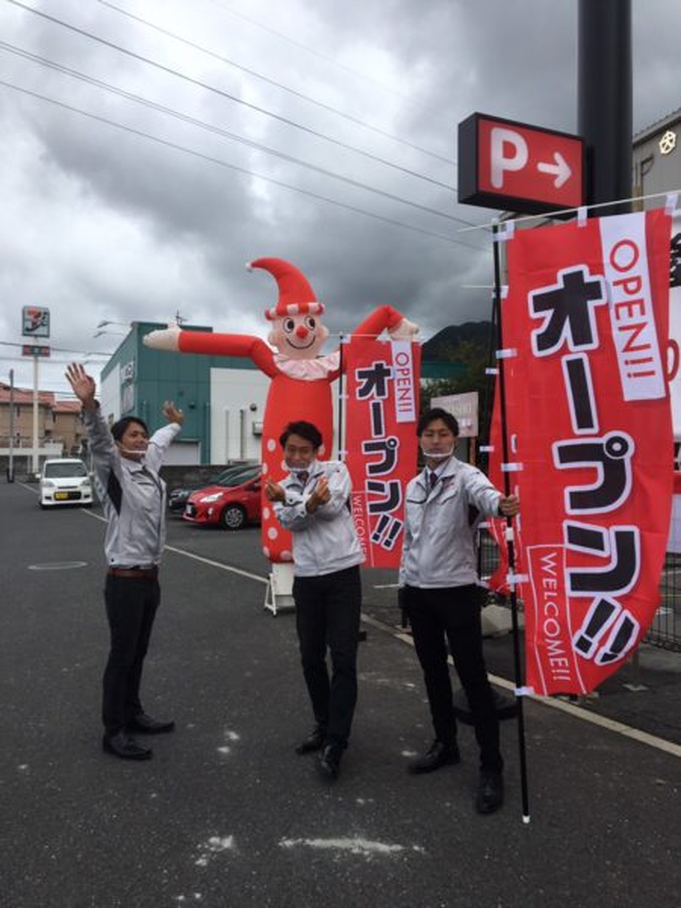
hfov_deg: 48.2
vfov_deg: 61.7
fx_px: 761
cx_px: 340
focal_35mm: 29
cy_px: 454
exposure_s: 1/1425
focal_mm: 4.15
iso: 25
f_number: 2.2
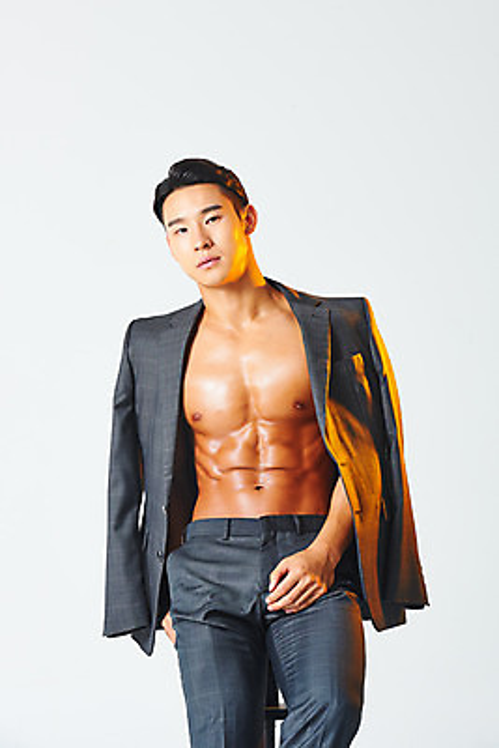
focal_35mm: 135
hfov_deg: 10.2
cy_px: 374
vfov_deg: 15.2
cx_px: 250
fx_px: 2804
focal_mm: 135
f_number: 11
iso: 100
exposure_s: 1/125
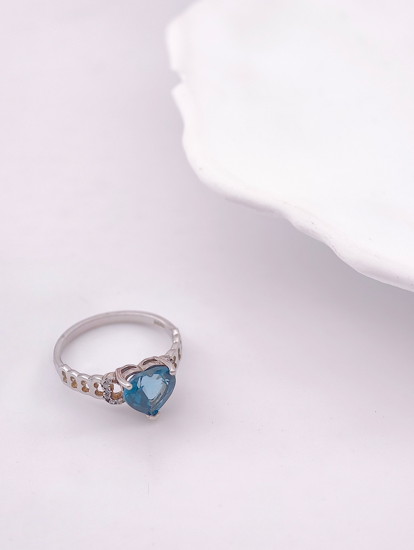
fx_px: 2068
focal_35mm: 130
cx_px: 207
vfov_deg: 15.1
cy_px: 275
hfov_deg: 11.4
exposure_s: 1/200
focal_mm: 22.48
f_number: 2.67
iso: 125
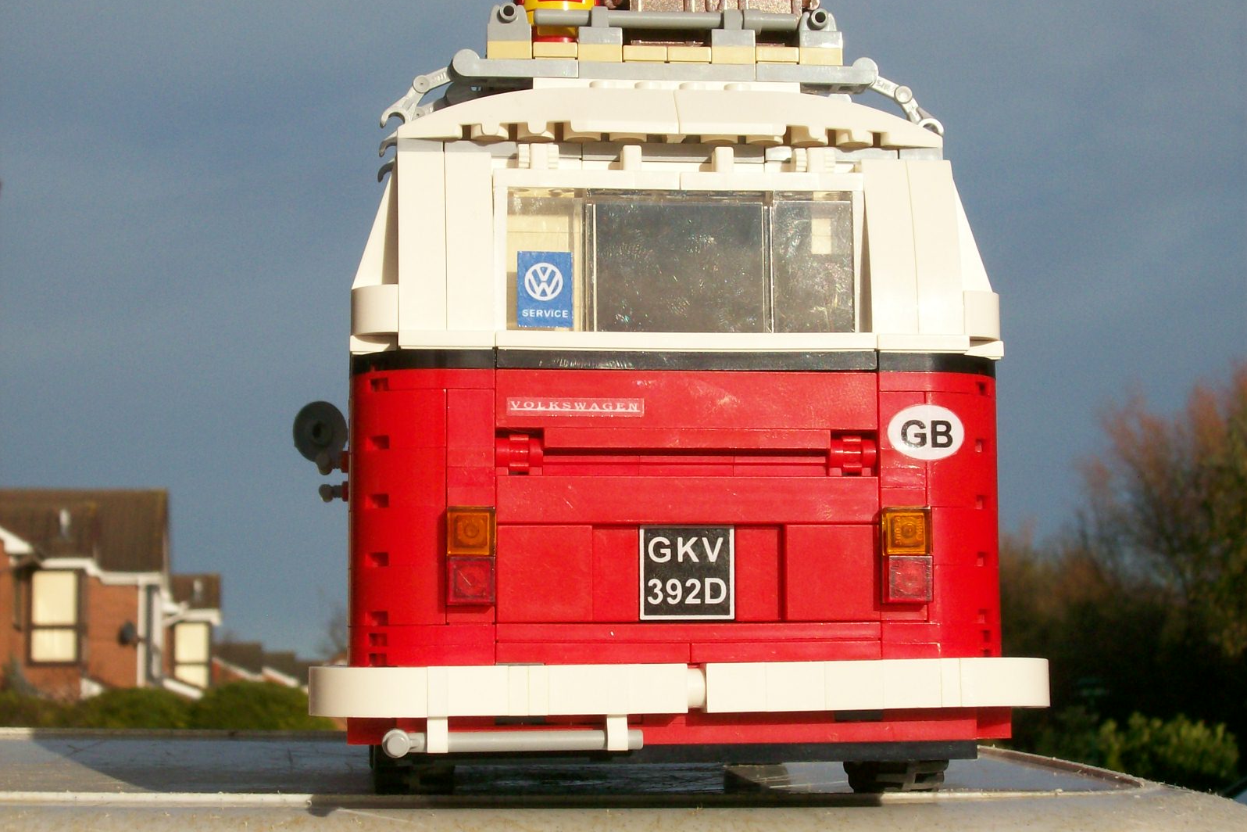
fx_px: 2528
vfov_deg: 18.7
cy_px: 364
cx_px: 624
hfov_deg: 27.7
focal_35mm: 73
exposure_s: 1/849
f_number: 6.7
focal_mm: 11.6
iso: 80
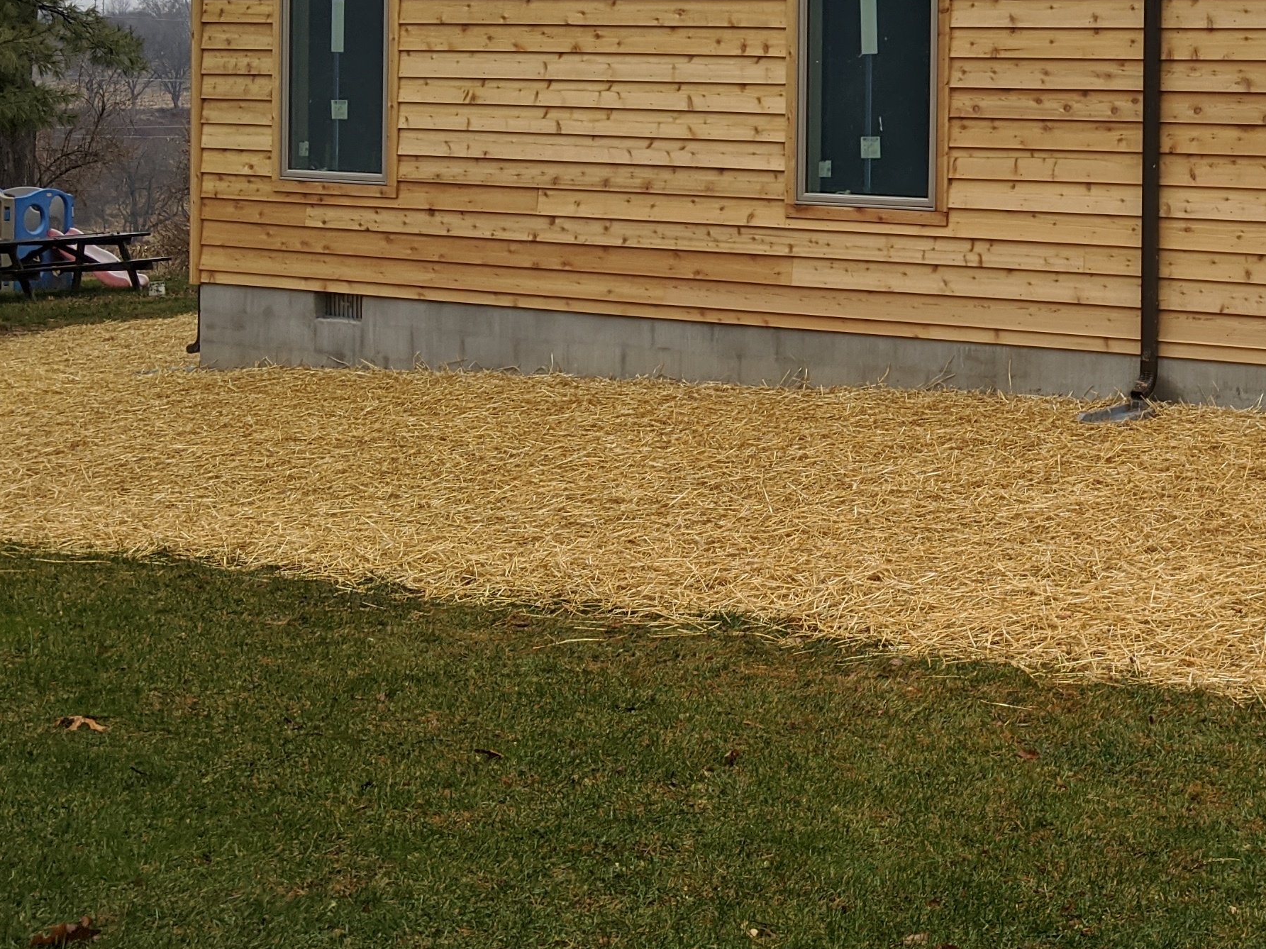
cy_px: 128
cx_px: 1145
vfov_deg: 23.5
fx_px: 2230
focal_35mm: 61
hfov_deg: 30.3
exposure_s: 1/559
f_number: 1.8
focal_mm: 4.44
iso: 67
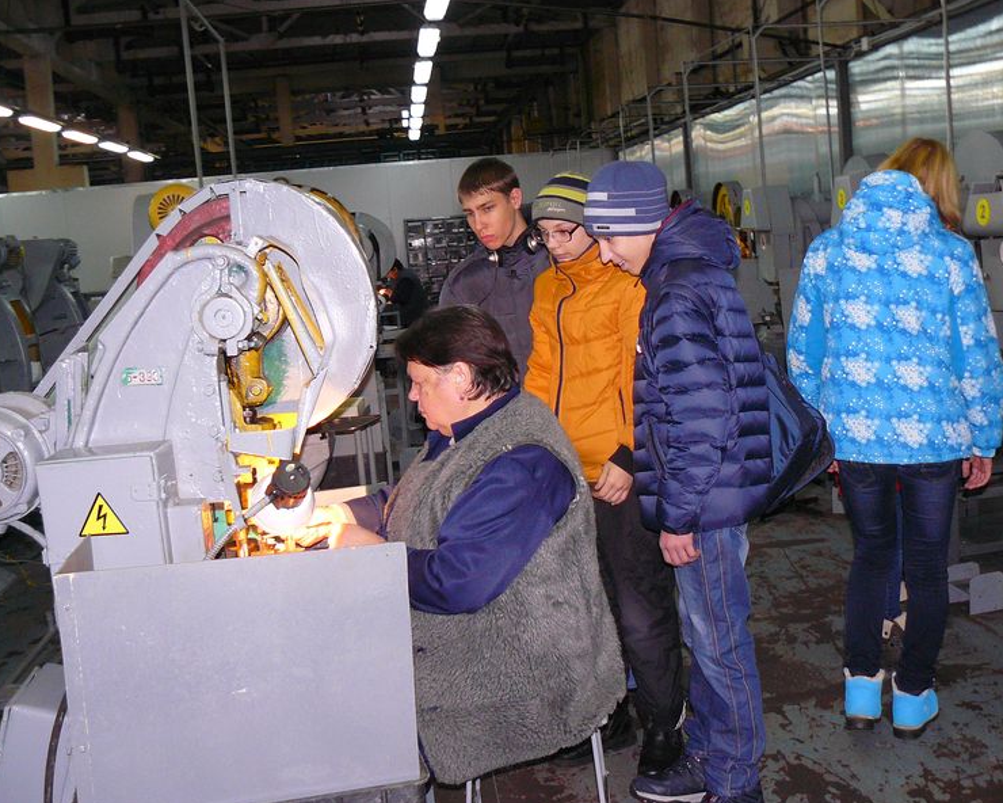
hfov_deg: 47.9
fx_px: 1128
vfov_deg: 39.2
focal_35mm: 38
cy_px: 403
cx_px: 527
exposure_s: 1/30
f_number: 2.8
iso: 250
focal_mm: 6
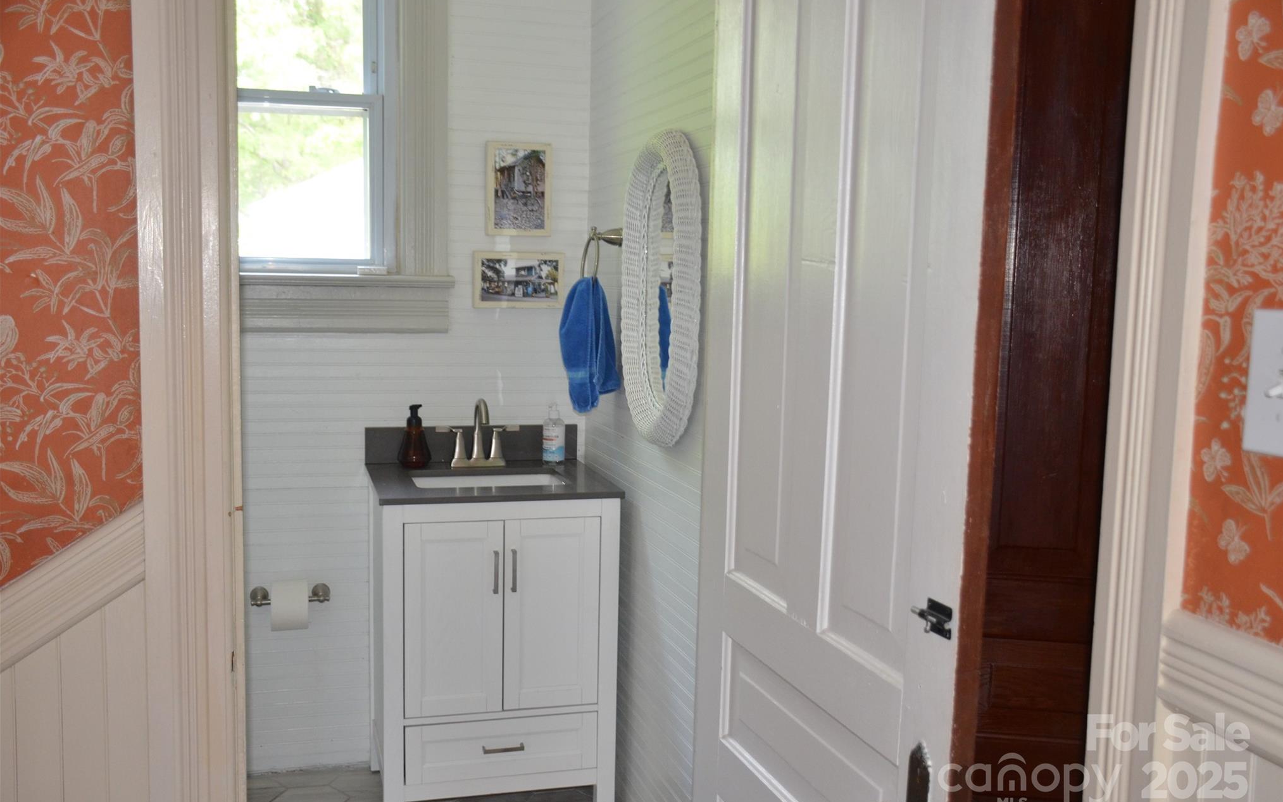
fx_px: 1294
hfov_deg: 52.7
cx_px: 648
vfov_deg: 34.4
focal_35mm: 37
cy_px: 404
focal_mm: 24
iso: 800
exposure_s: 1/60
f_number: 3.8
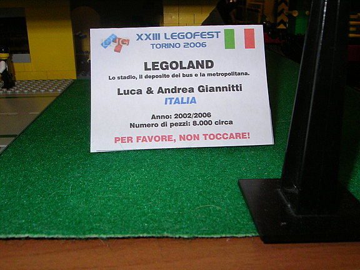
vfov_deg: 39.7
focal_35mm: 36
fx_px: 374
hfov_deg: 51.4
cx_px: 180
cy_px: 135
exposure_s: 1/30
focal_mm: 5.6
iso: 100
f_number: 4.8
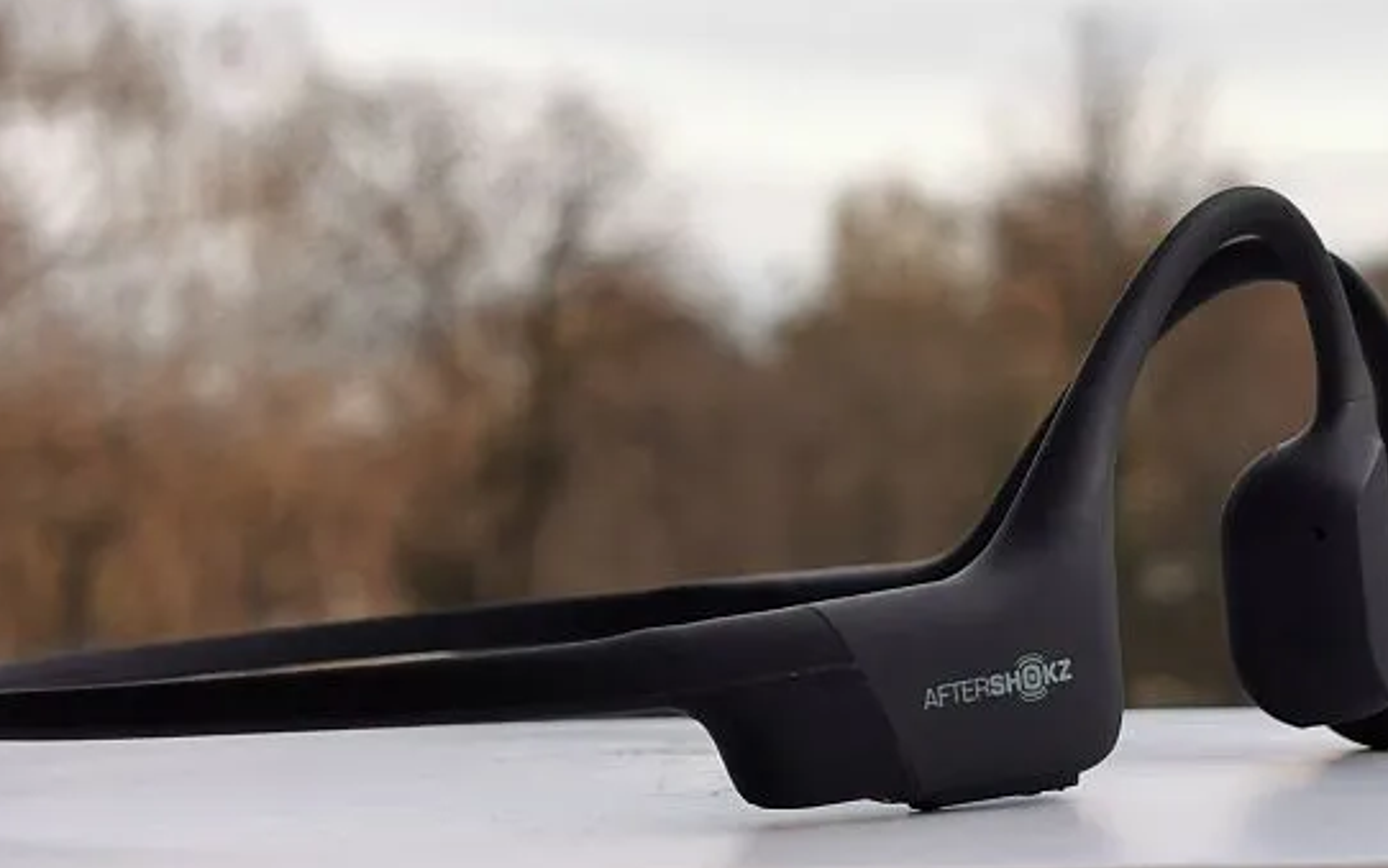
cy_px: 576
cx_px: 727
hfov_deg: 24.1
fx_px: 3254
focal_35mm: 86
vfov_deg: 15.2
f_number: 1.6
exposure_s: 1/1139
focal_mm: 5.56
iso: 50
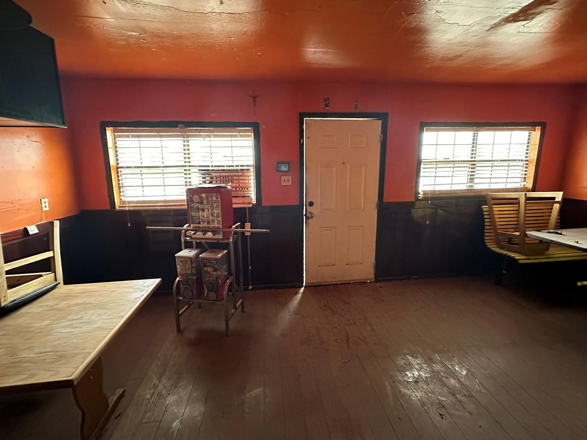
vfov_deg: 81.6
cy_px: 205
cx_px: 294
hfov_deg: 98.2
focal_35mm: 15
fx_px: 254
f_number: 2.2
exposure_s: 1/49
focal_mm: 2.22
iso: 1250
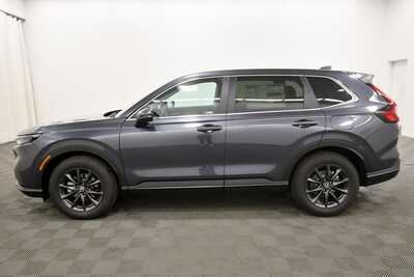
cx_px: 207
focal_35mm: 27
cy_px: 138
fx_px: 311
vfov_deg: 48.0
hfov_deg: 67.4
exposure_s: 1/125
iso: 1250
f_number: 5.6
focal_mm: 18
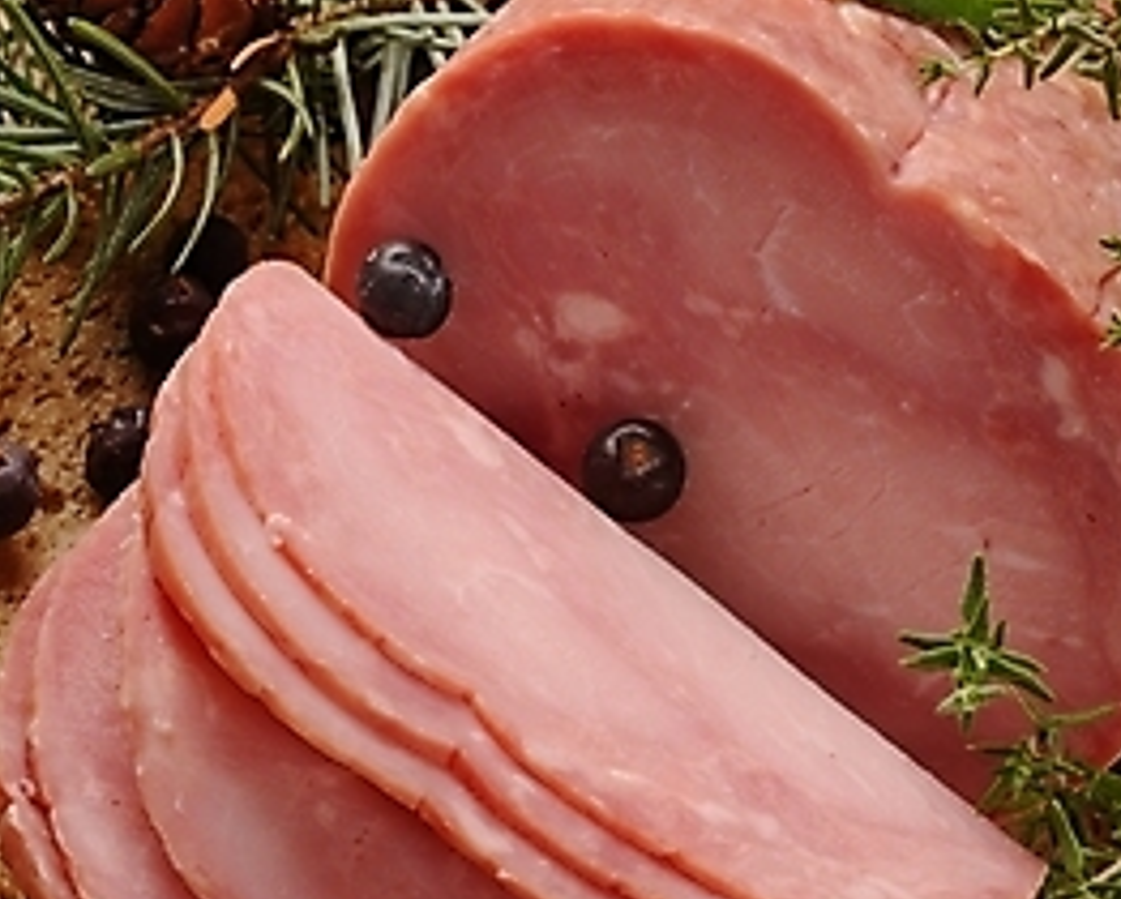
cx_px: 567
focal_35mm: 86
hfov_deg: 22.2
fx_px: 2855
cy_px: 527
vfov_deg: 17.9
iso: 100
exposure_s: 1/160
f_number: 22
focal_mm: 60
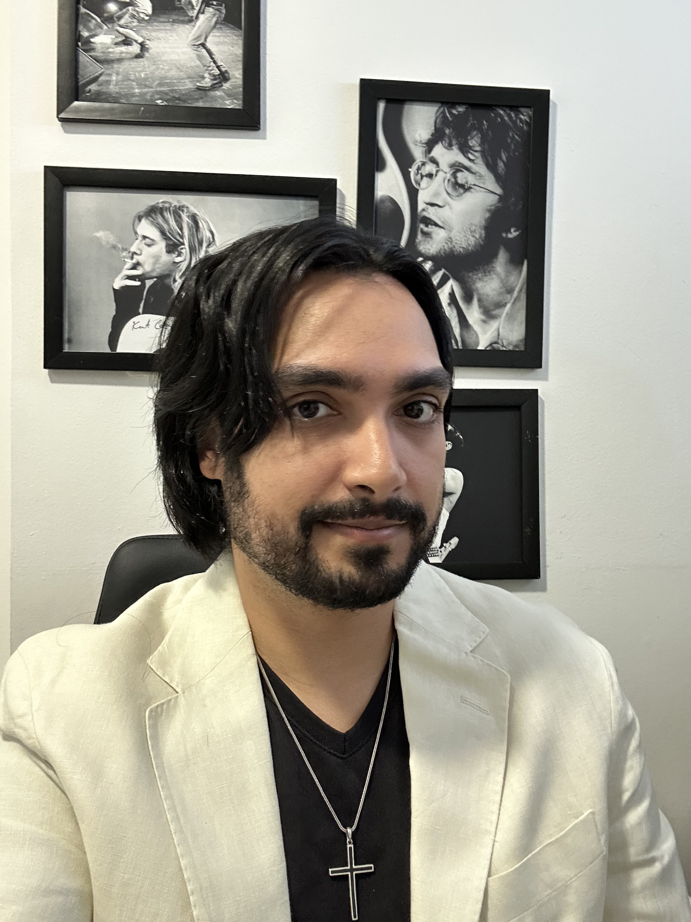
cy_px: 461
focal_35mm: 30
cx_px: 346
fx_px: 798
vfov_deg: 60.0
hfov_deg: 46.8
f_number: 1.9
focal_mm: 2.69
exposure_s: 1/30
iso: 320
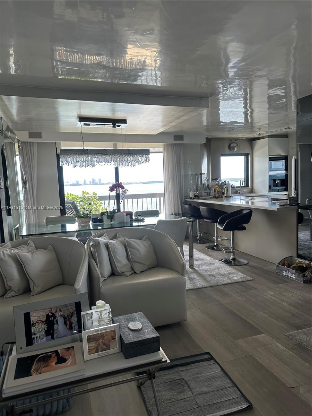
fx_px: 288
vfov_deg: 71.6
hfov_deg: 56.8
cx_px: 156
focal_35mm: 24
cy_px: 208
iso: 80
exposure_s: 1/343
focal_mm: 6.86
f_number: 1.78
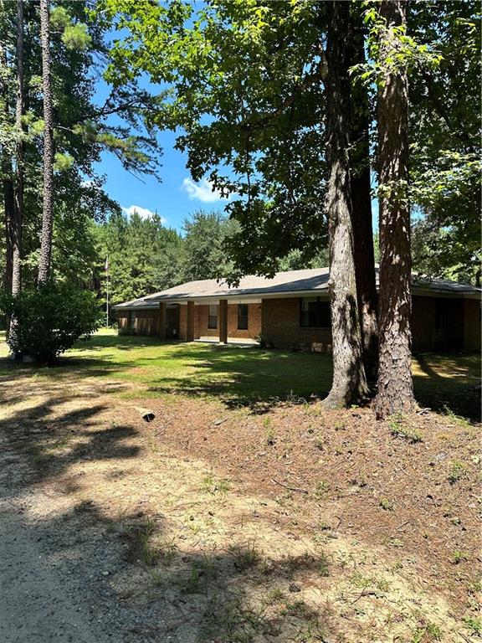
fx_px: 446
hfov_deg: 56.8
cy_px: 322
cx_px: 241
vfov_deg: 71.6
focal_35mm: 24
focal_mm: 6.86
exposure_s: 1/1845
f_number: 1.78
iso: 80
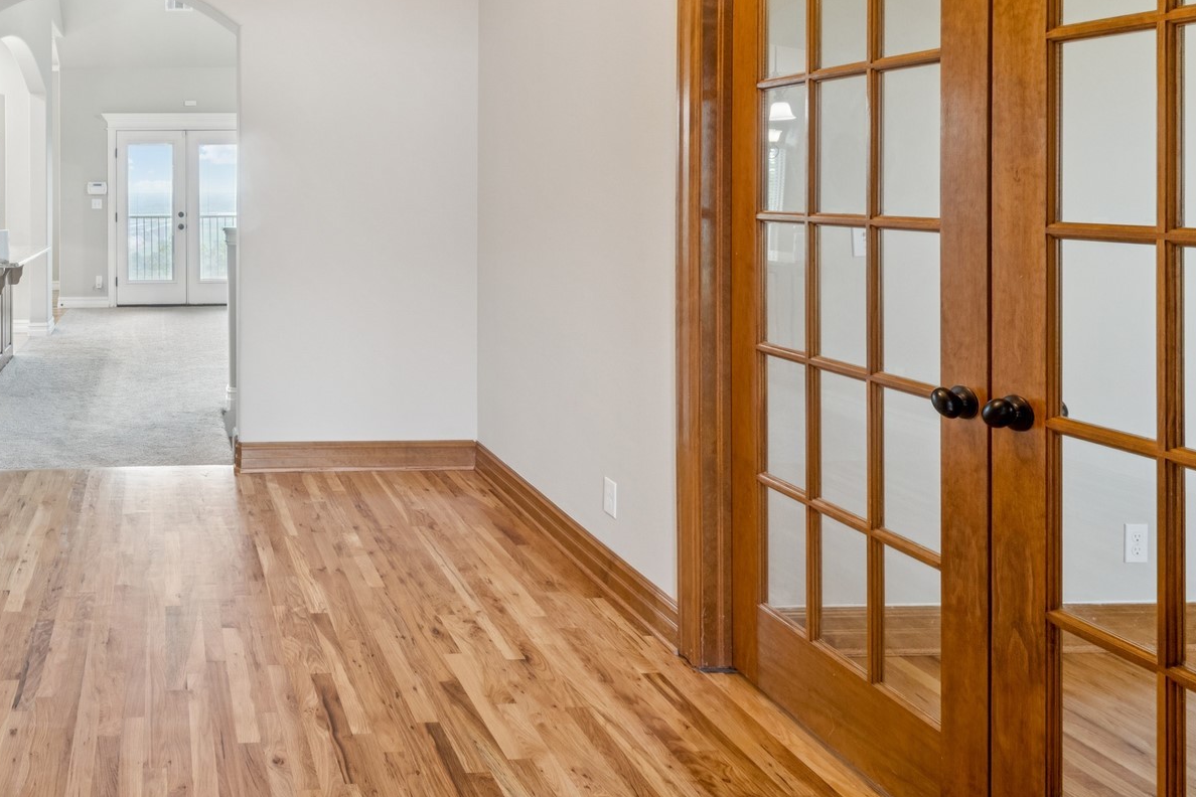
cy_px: 210
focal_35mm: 24
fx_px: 797
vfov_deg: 51.1
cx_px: 222
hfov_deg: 66.3
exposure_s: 1/3
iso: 640
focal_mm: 14
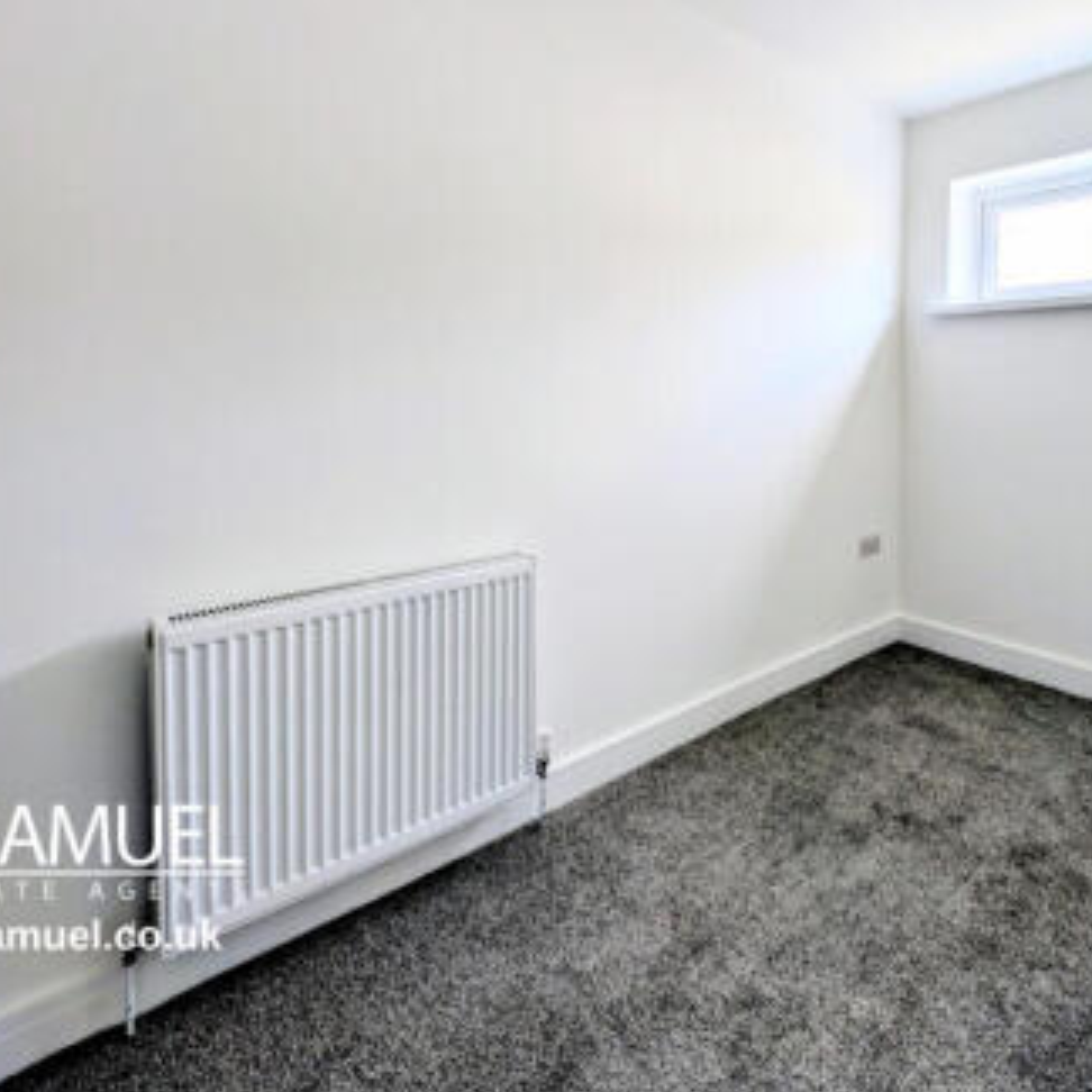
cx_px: 607
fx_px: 678
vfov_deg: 76.3
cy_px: 410
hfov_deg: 77.4
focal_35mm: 19
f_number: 1.95
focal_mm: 2.23
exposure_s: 1/74.8
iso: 36
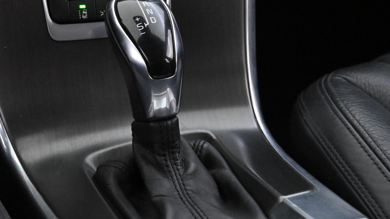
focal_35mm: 69
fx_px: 714
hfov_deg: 30.5
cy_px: 112
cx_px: 159
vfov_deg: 17.5
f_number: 5
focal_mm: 32.5
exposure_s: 1/50
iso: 11400
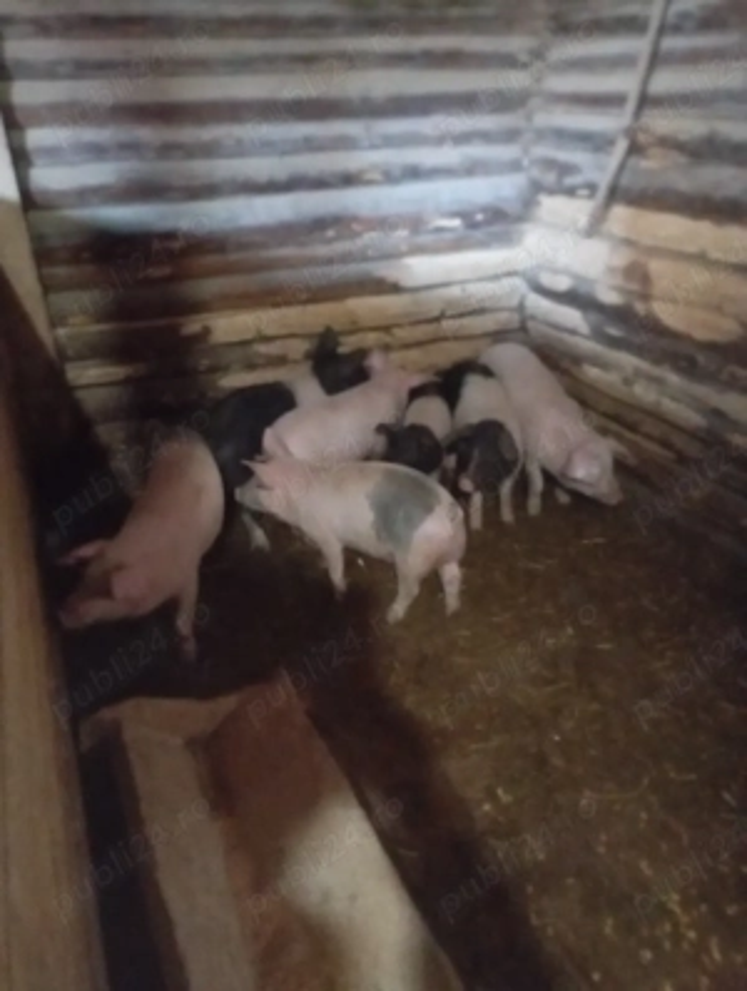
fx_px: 803
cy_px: 496
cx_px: 374
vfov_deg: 63.4
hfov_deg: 49.9
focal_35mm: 28
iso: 12600
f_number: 1.8
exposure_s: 1/14.3
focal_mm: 4.27
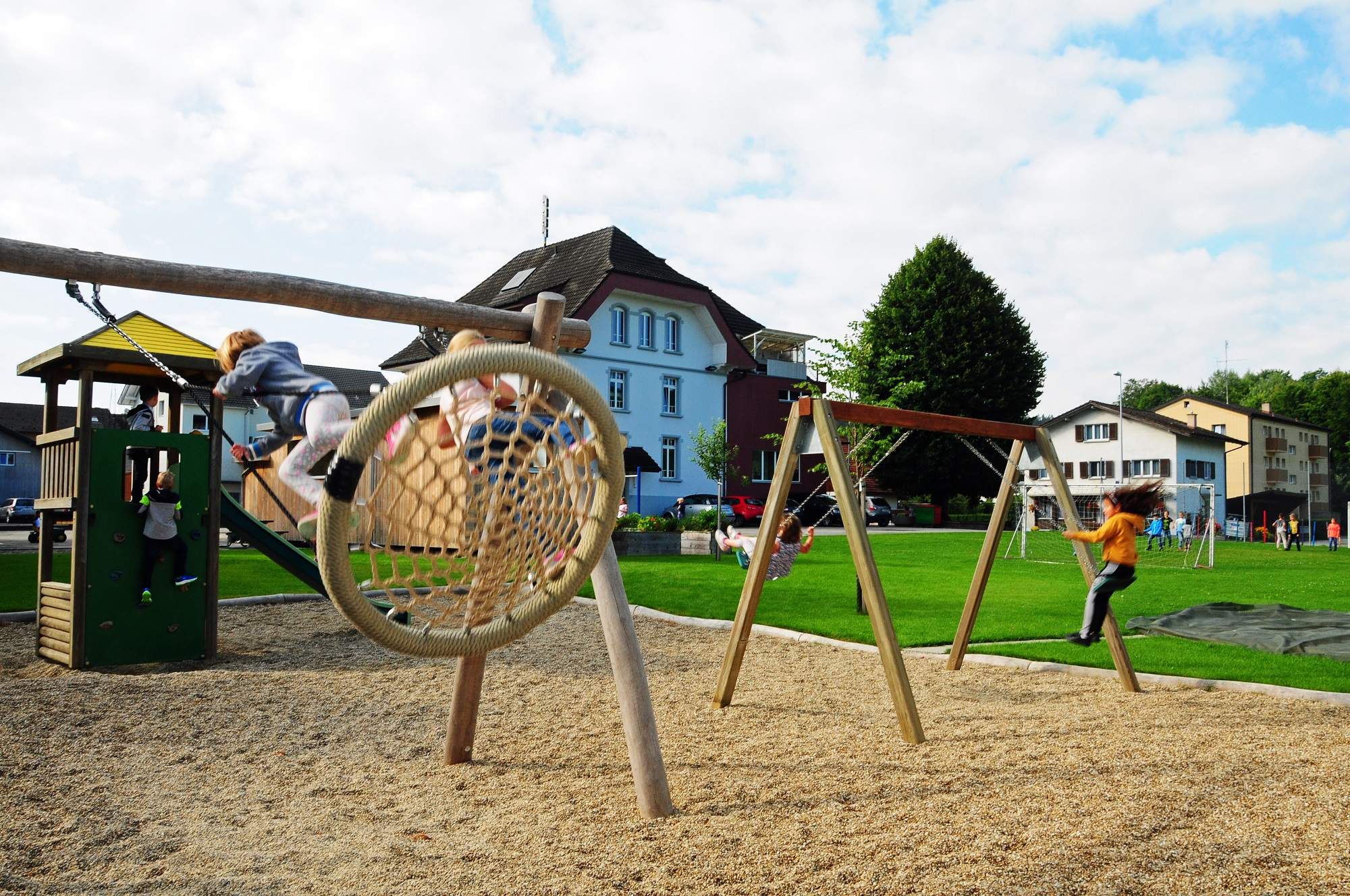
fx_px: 1124
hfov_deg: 62.0
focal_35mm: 30
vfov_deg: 43.5
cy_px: 448
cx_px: 675
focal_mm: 20
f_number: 18
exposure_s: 1/125
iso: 400
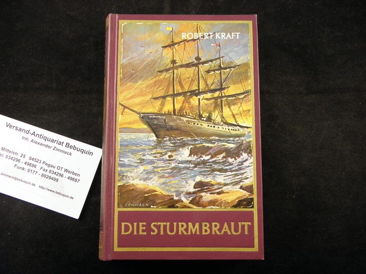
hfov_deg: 45.8
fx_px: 433
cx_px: 183
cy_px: 137
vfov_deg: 35.1
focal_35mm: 41
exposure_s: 1/20
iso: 200
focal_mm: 7.5
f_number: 3.8
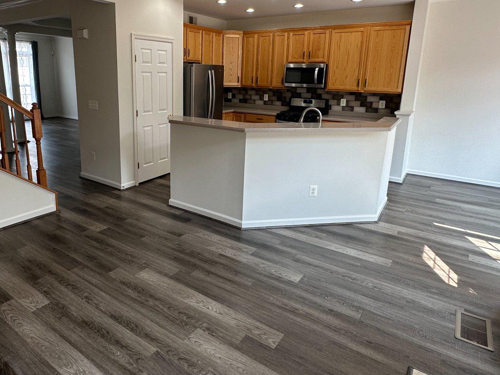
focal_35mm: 24
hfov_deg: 71.0
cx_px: 203
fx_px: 347
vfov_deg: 56.4
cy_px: 149
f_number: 2.2
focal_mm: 2.22
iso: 80
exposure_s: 1/120
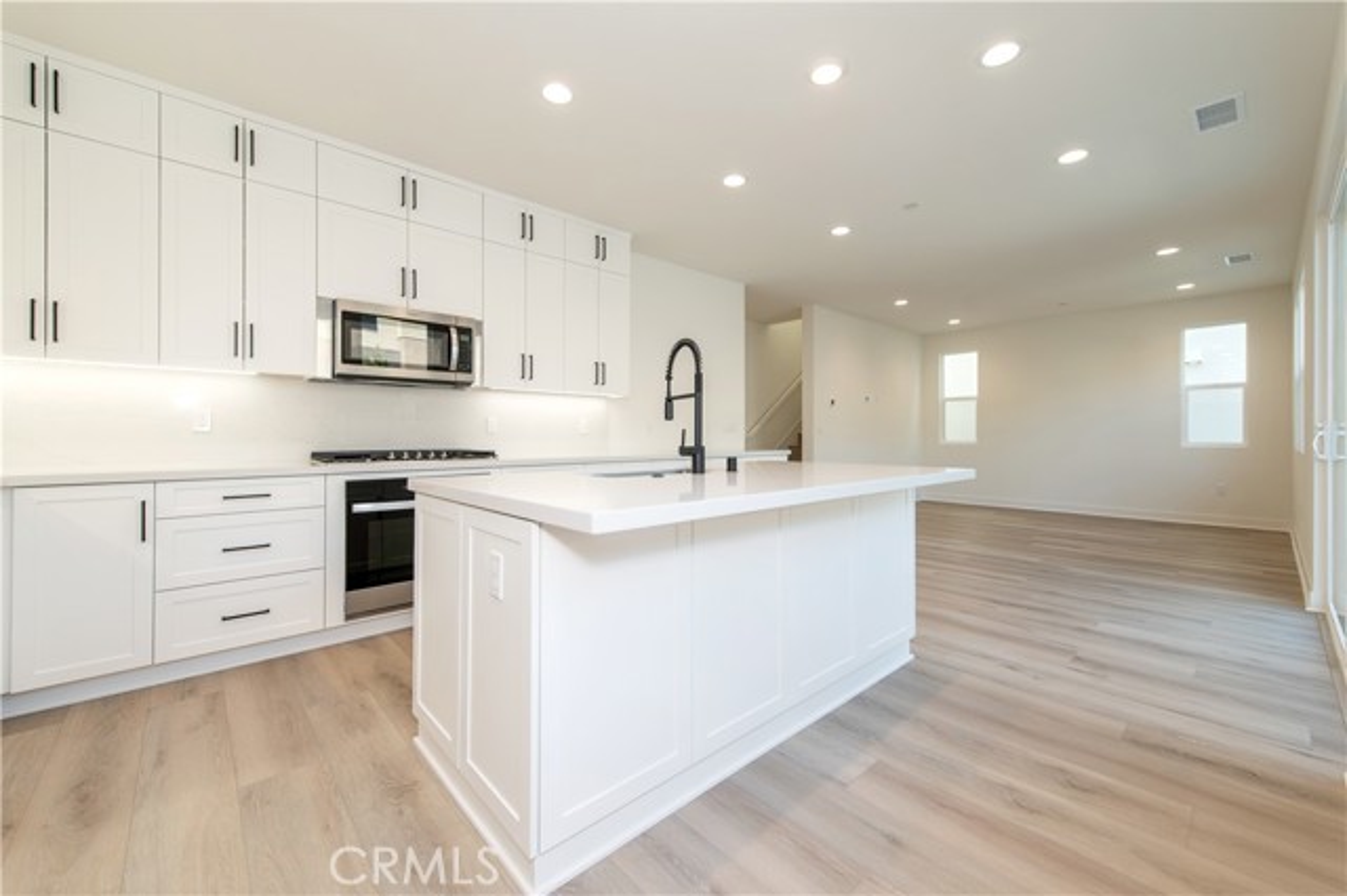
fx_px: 524
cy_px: 448
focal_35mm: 14
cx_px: 674
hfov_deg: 104.3
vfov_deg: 81.1
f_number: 4.5
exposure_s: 1/80
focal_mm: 14
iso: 200
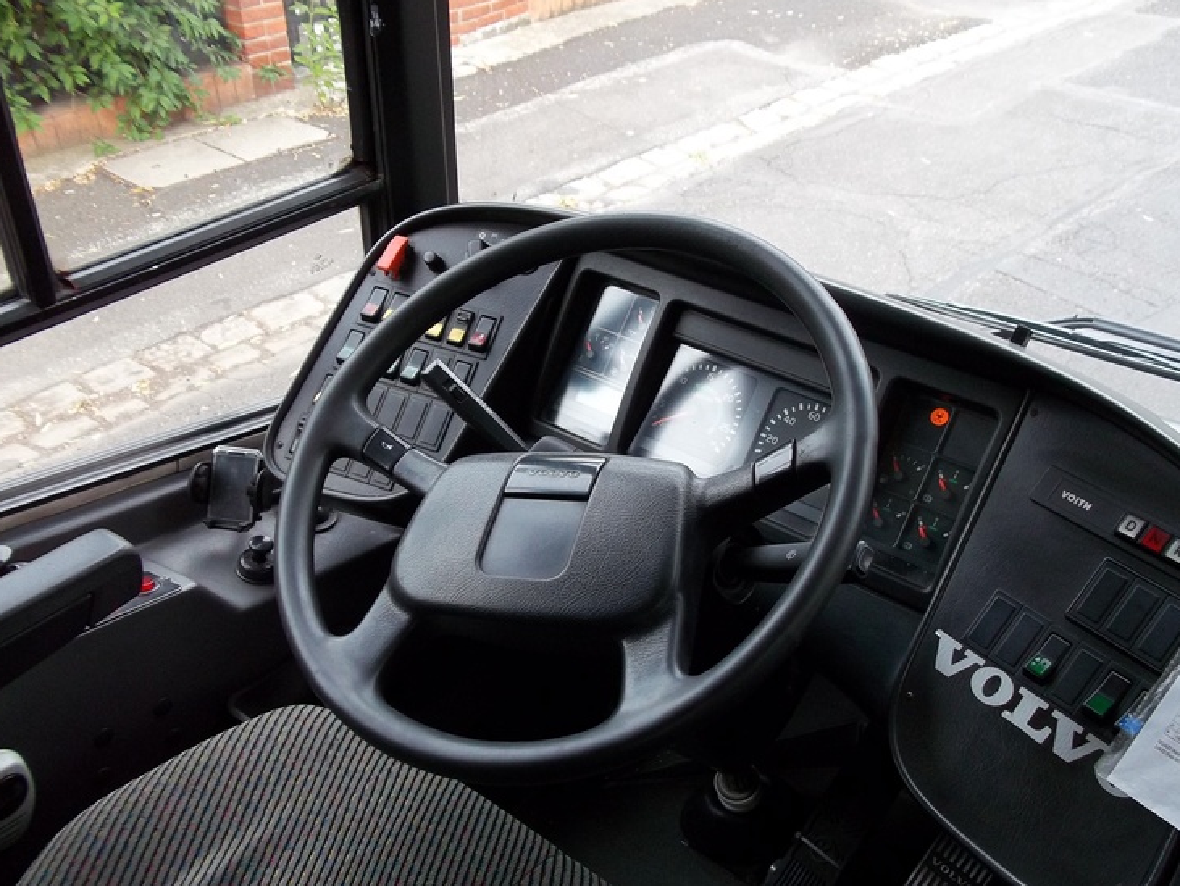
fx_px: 1194
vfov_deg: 40.7
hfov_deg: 52.6
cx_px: 623
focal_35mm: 35
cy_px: 476
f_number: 2.9
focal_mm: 5.7
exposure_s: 1/30
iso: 143
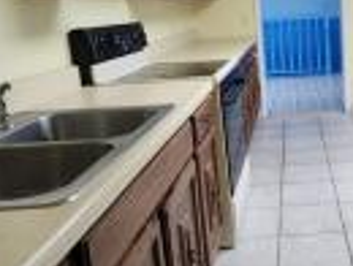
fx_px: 409
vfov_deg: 35.8
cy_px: 92
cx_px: 318
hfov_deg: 42.8
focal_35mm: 40
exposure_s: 1/60
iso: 125
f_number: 2.2
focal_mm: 2.2
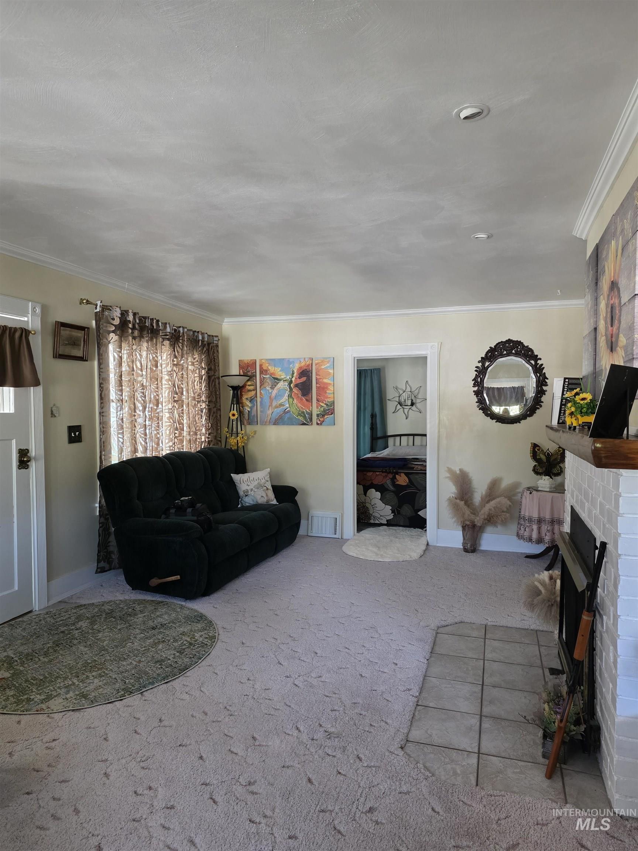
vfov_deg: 73.9
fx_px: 565
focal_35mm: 23
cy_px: 426
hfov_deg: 58.9
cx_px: 319
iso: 800
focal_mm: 6.3
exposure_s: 1/120
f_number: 1.7
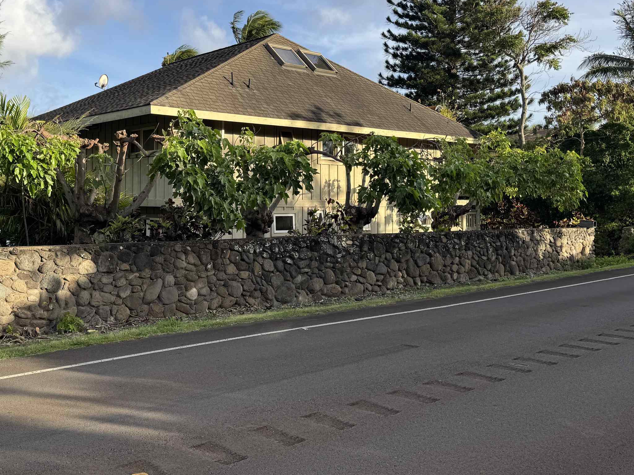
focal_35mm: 36
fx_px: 659
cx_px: 218
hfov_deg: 50.5
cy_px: 188
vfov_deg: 39.5
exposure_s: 1/1923
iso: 80
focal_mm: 6.76
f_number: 1.78
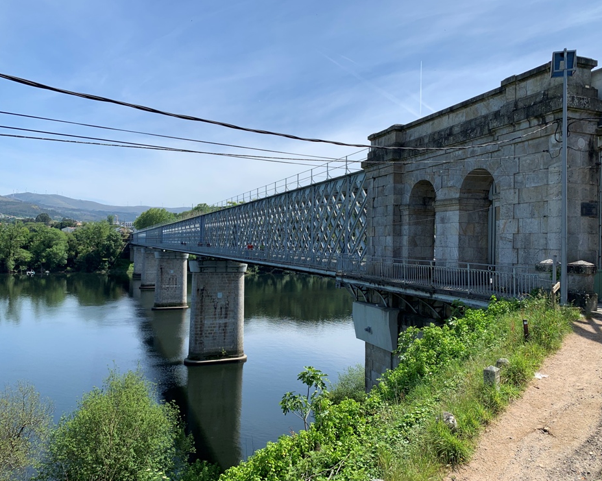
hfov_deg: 62.1
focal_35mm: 28
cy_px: 243
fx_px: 499
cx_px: 324
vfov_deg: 51.5
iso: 25
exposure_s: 1/2160
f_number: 1.8
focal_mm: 4.25
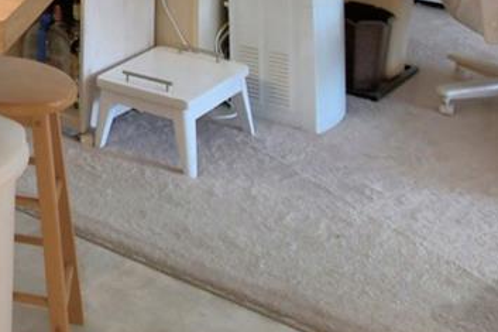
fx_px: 940
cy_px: -235
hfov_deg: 23.8
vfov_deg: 17.0
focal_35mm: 68
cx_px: -238
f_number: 4.5
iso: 400
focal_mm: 10
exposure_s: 1/50
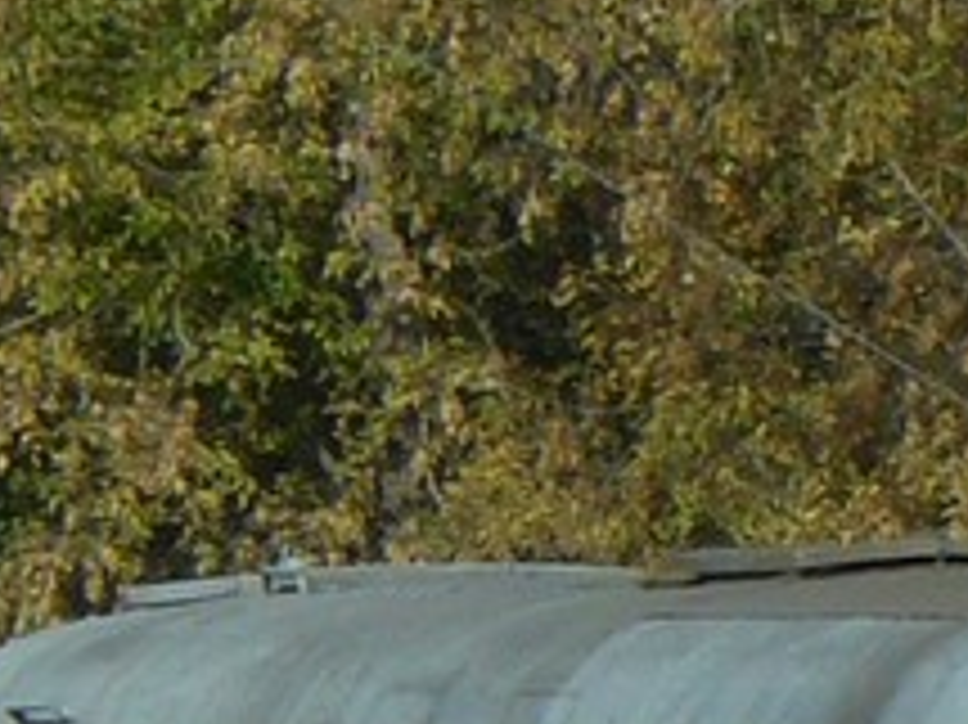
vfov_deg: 1.3
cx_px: 1400
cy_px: 850
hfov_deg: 1.8
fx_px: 31554
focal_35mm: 1129
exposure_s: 1/250
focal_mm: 39.5
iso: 100
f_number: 5.6
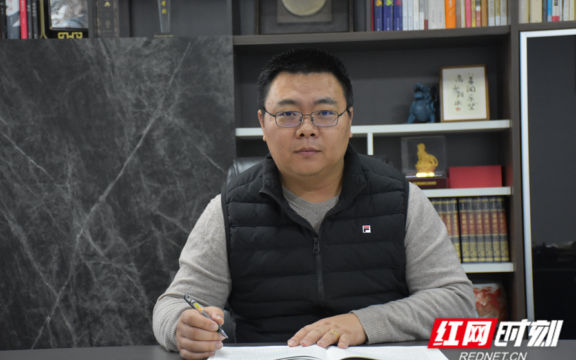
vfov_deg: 16.9
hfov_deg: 26.8
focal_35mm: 77
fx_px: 1209
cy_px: 176
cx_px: 288
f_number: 4.8
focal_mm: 50
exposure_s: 1/60
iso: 3200
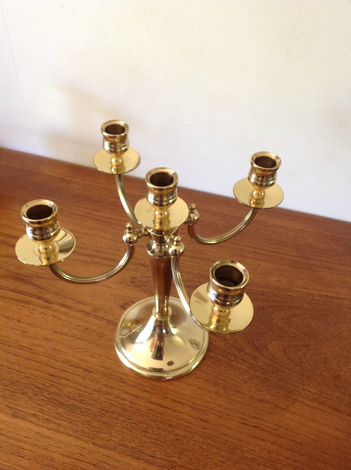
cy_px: 235
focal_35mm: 35
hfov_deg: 40.6
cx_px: 176
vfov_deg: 52.7
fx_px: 474
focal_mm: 4.28
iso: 125
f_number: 2.4
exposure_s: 1/15
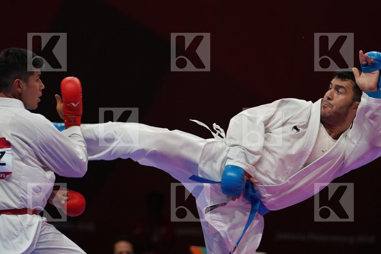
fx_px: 3651
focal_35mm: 345
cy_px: 127
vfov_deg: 4.0
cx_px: 190
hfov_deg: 6.0
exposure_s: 1/1000
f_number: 4
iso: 2500
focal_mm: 230
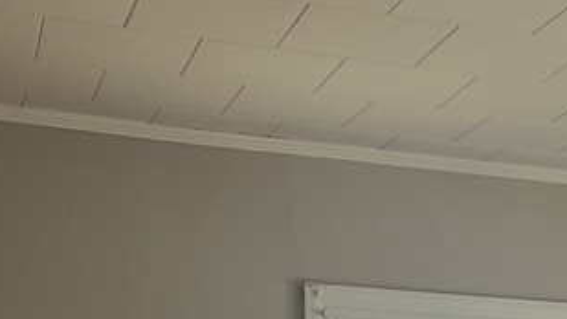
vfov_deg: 11.5
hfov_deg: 21.6
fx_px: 1414
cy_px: 658
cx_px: 606
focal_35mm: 94
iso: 40
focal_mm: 5.7
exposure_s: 1/184
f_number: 1.5
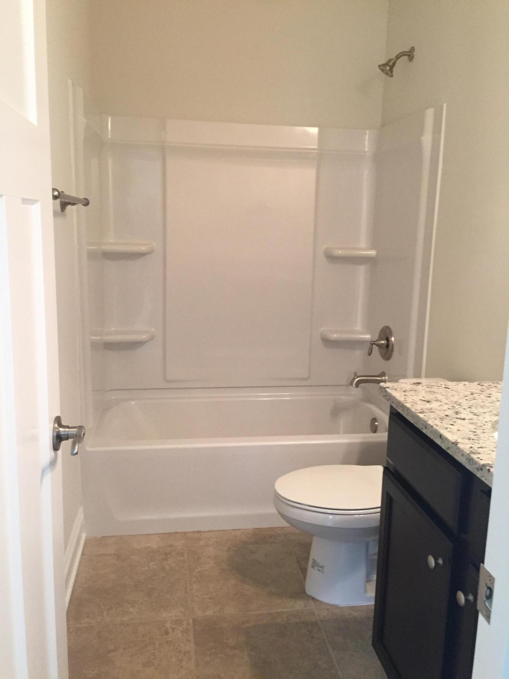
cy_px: 340
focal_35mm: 29
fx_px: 569
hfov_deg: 48.2
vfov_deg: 61.7
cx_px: 254
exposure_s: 1/30
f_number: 2.2
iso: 125
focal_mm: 4.15
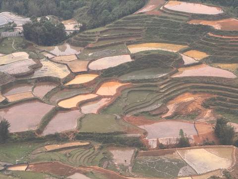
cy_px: 90
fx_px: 825
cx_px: 119
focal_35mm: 120
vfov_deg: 12.3
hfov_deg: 16.4
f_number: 2.8
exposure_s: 1/99
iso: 80
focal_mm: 15.66
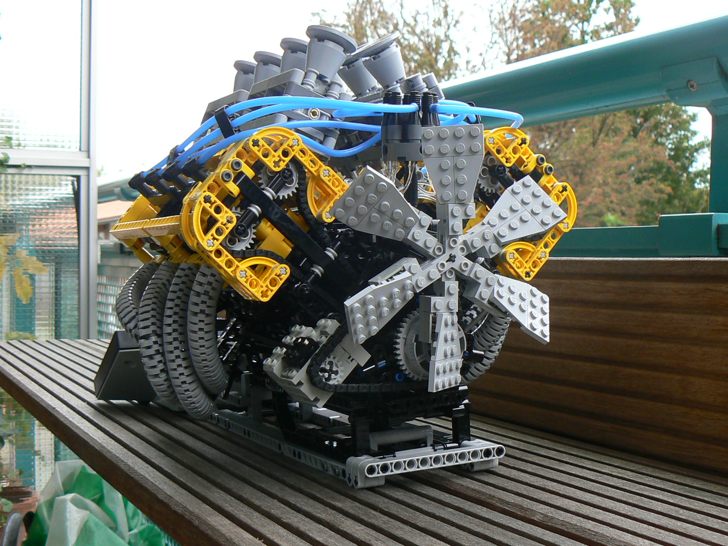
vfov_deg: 26.6
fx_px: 1157
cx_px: 364
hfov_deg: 34.9
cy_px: 273
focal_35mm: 55
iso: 80
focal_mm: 6.6
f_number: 4
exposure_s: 1/100
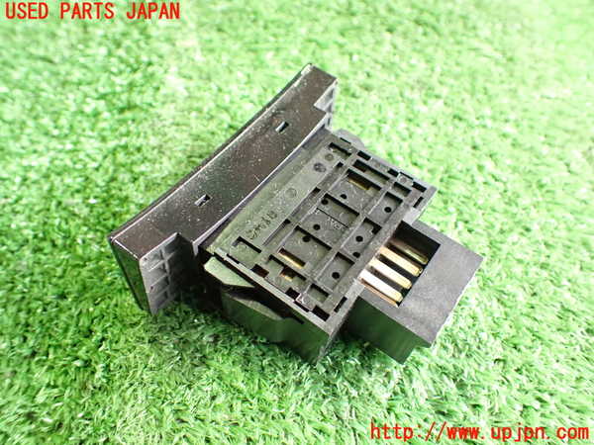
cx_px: 297
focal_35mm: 30
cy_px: 222
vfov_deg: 46.8
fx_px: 515
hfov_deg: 60.0
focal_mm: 5.4
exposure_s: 1/30
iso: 800
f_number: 2.3
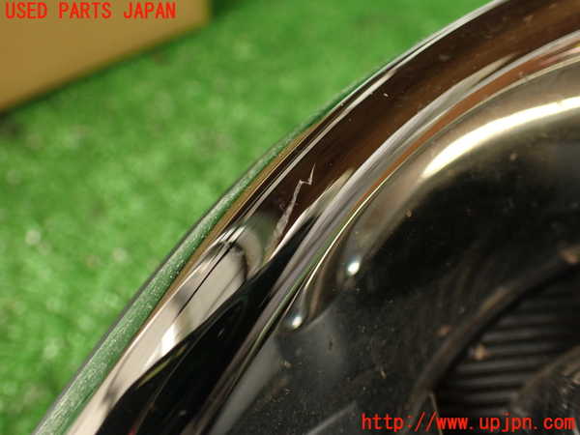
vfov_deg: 44.2
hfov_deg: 56.8
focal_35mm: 32
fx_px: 536
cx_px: 290
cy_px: 218
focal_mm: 5.79
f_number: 2.4
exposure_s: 1/50
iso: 200
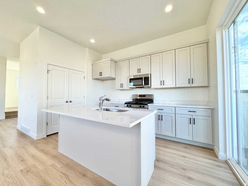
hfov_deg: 102.1
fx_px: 100
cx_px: 124
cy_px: 93
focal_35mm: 14
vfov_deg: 85.7
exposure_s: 1/120
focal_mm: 2.22
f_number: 2.2
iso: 50
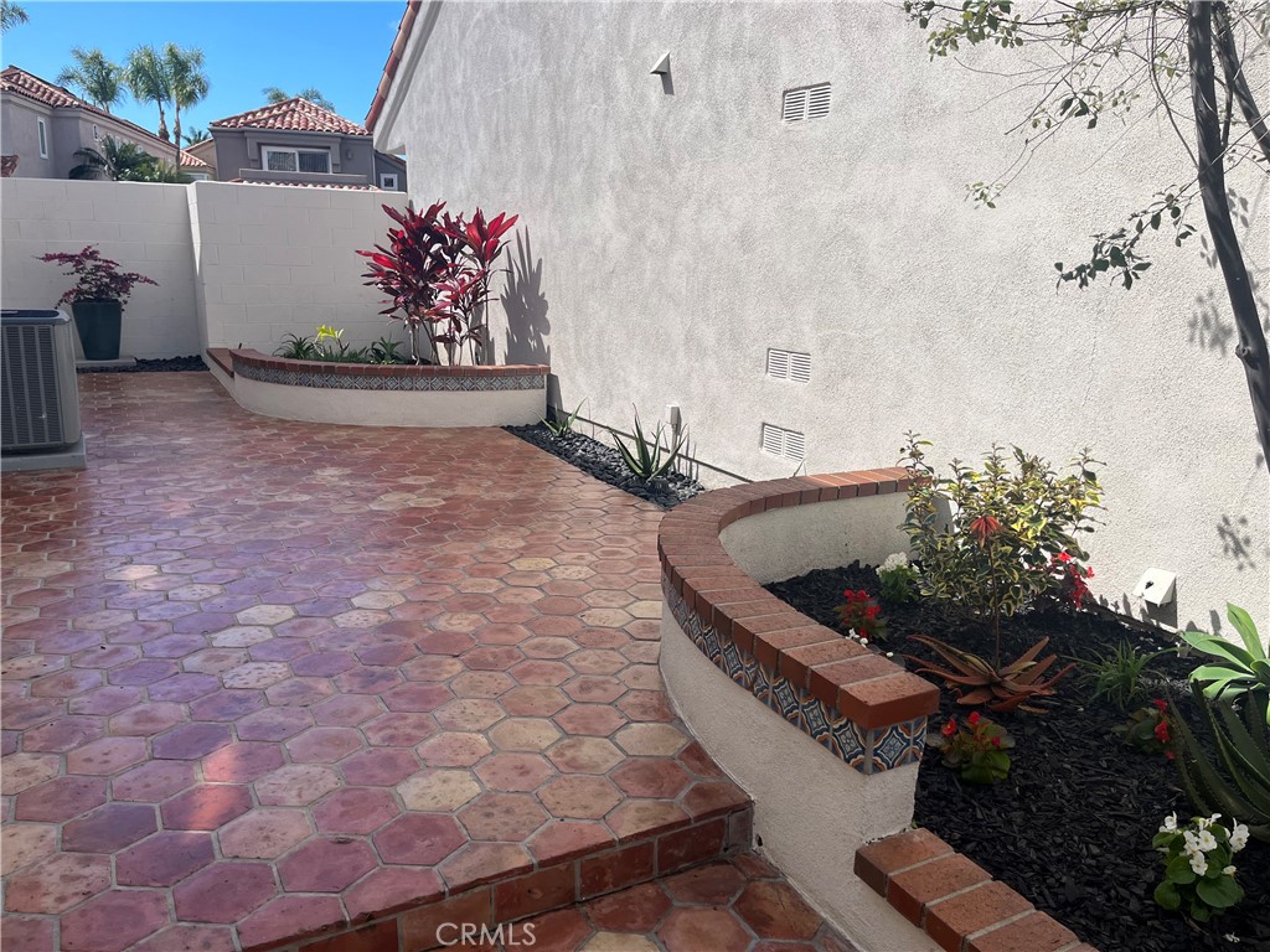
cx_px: 635
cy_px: 476
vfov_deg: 53.1
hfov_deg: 67.3
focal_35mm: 26
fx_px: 954
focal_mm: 5.1
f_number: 1.6
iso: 50
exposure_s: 1/3311
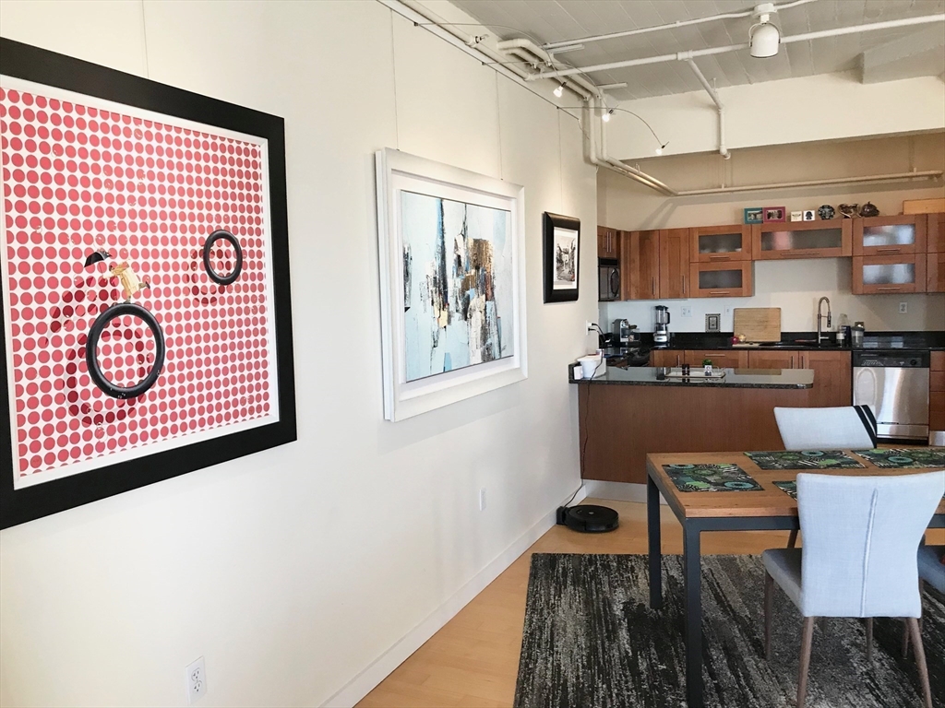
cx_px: 472
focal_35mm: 28
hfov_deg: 63.4
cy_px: 354
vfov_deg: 49.7
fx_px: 764
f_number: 1.8
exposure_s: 1/30
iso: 32
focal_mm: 3.99
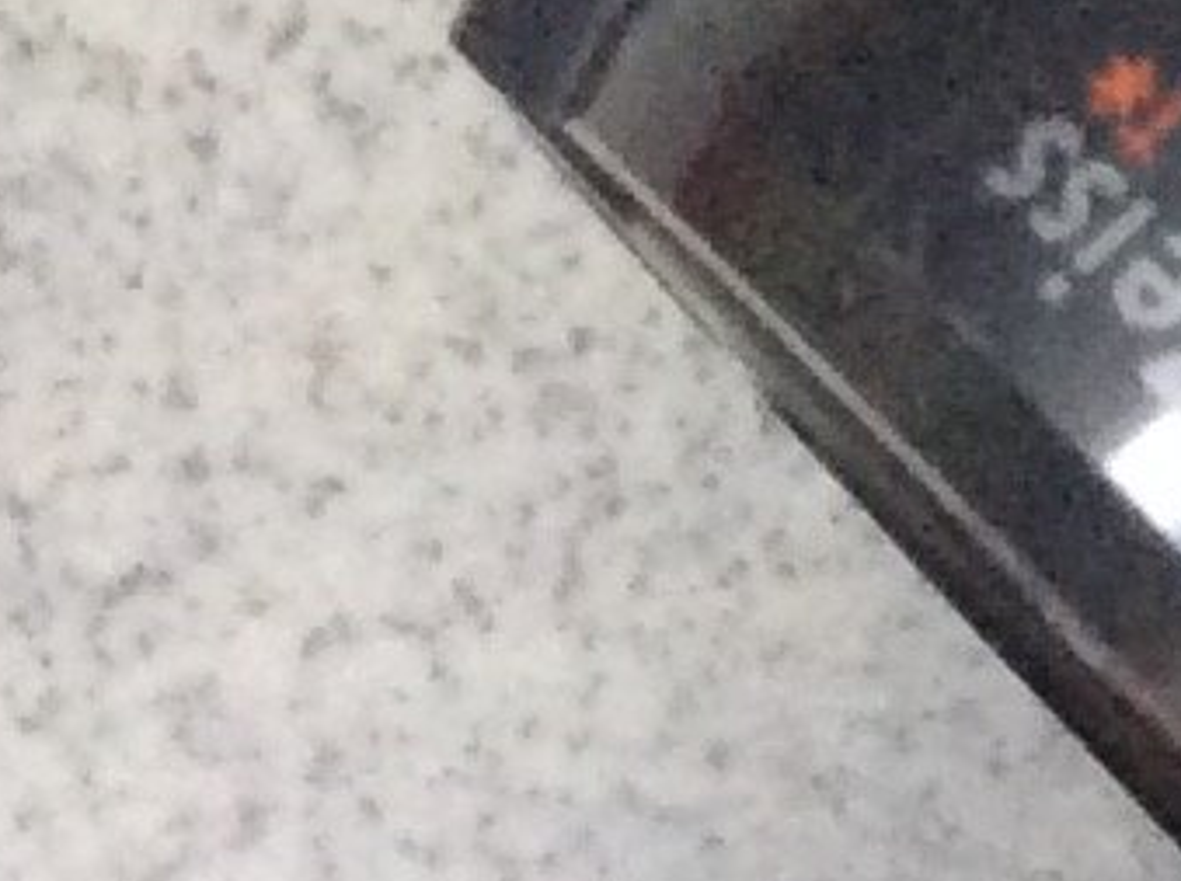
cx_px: 3654
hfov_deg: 7.1
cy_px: -515
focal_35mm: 245
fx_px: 8344
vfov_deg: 6.0
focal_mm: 3.3
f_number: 2.4
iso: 320
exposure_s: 1/24
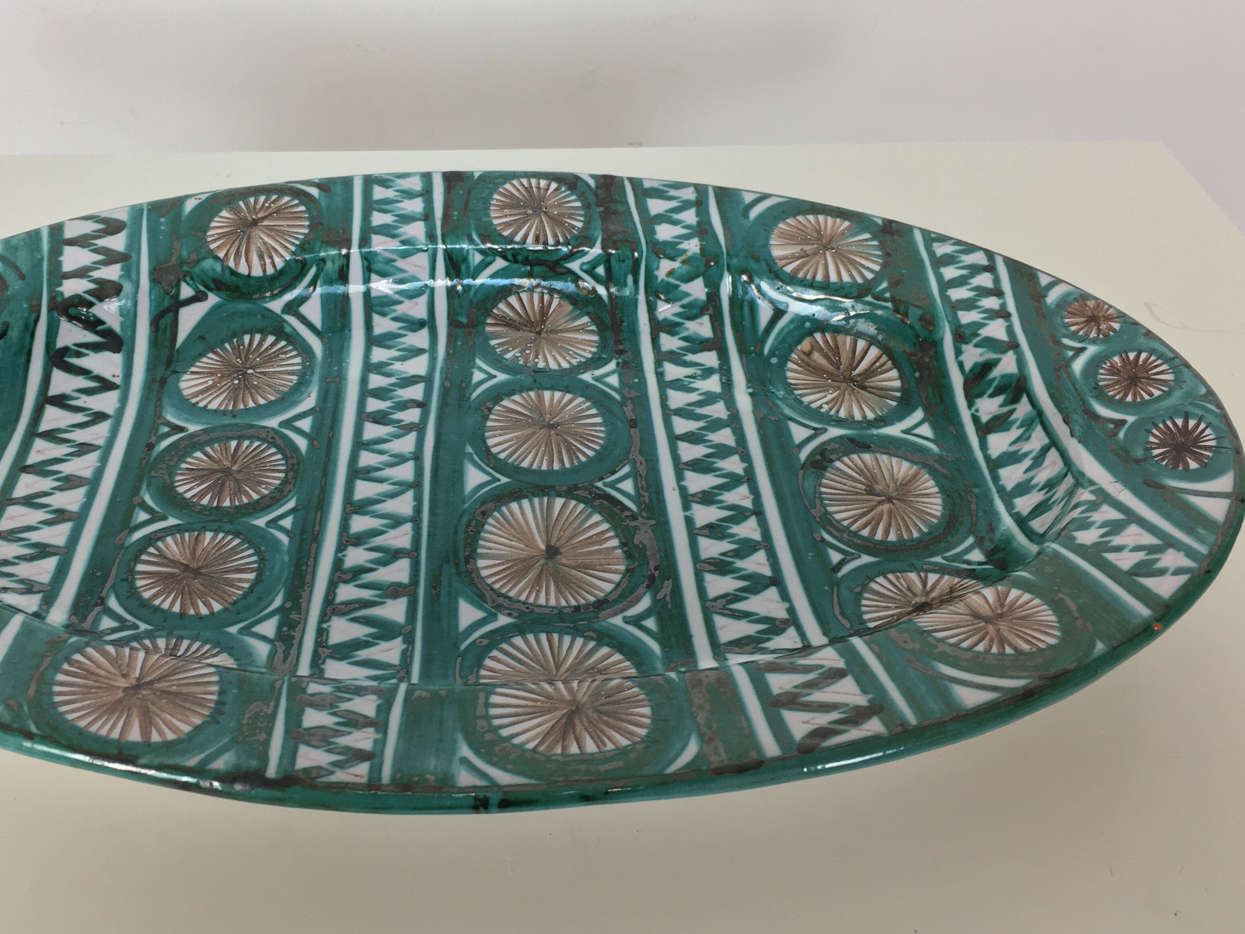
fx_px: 1367
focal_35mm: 38
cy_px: 448
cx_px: 481
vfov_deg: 37.7
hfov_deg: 48.6
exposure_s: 1/33
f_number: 2.2
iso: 40
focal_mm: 4.15
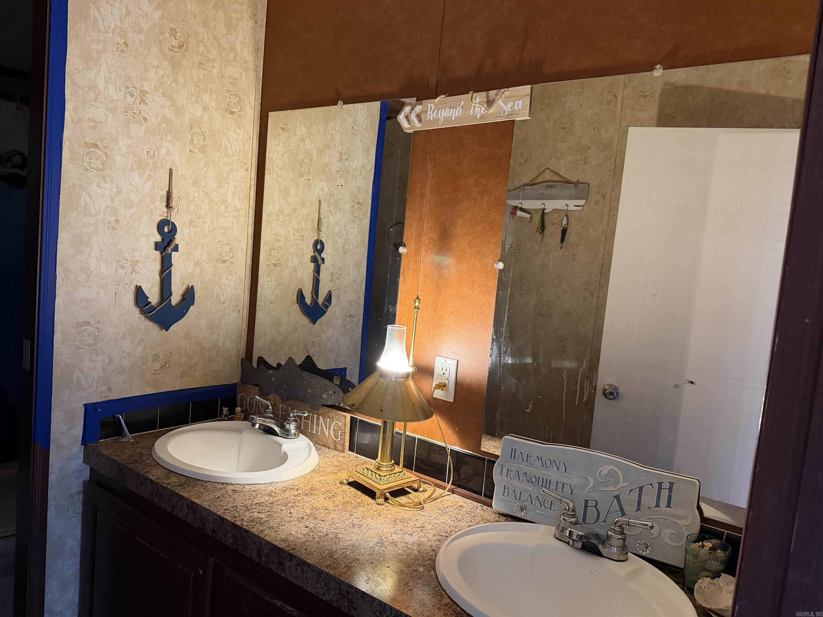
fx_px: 571
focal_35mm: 24
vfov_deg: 56.8
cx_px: 412
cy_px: 308
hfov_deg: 71.6
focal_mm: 6.76
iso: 640
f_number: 1.78
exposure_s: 1/60
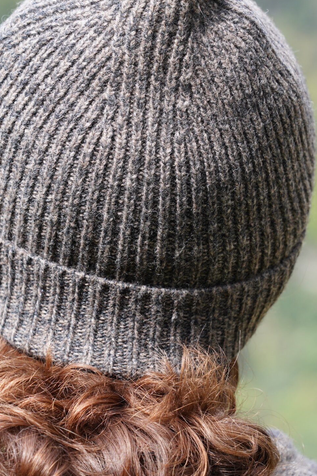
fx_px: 2445
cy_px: 297
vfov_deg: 11.1
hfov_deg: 7.4
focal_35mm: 185
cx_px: 113
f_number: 6.3
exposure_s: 1/320
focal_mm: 105
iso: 500
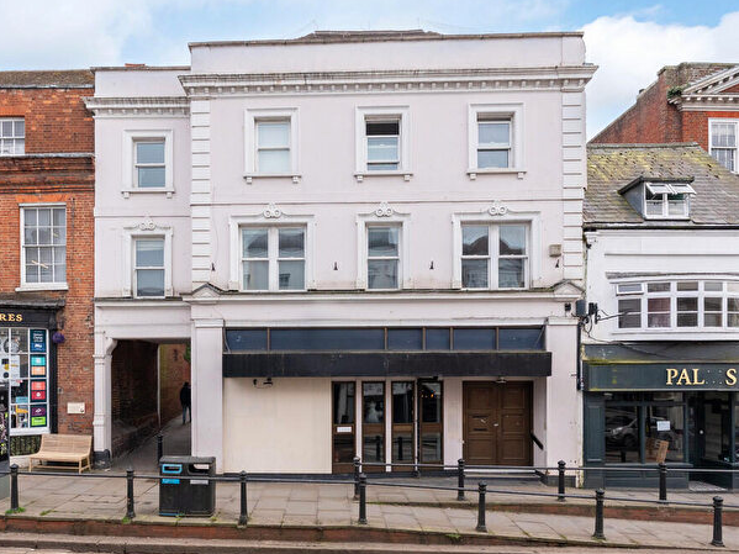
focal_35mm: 18
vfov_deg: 71.6
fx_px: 384
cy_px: 283
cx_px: 308
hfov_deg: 87.0
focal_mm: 16
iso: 1000
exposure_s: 1/500
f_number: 7.1
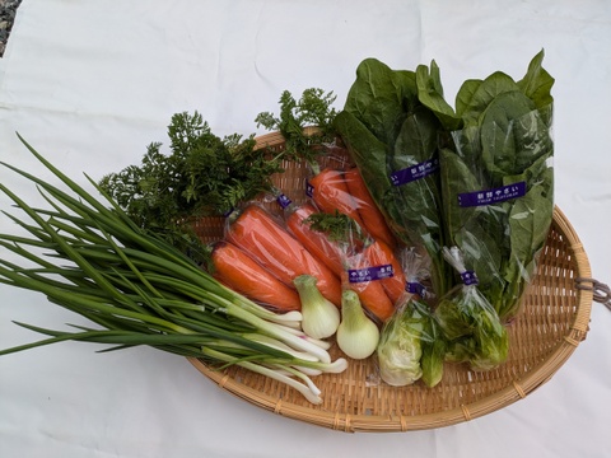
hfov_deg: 69.4
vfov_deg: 54.9
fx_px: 441
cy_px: 229
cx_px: 306
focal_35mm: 25
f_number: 1.89
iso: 40
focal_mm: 5.43
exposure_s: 1/393
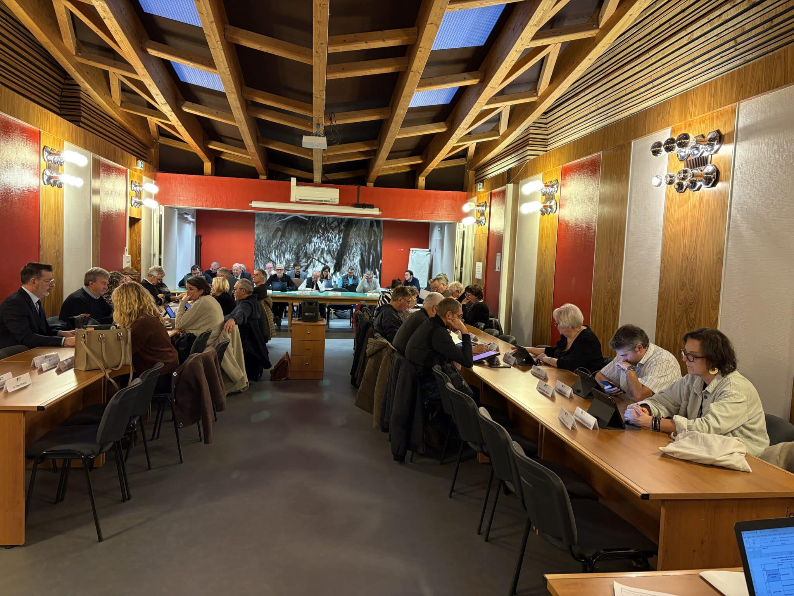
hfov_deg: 67.3
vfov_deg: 53.1
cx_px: 397
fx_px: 596
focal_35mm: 26
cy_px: 298
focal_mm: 5.96
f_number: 1.6
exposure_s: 1/50
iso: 160
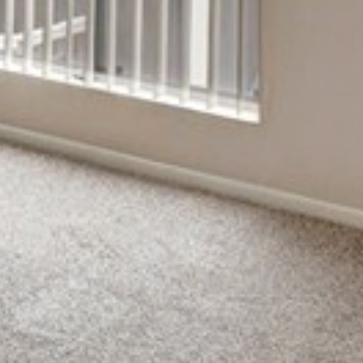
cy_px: -228
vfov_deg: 15.7
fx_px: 1175
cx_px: -151
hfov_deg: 16.3
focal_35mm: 99
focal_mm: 10
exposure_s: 1/10
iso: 100
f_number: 5.6
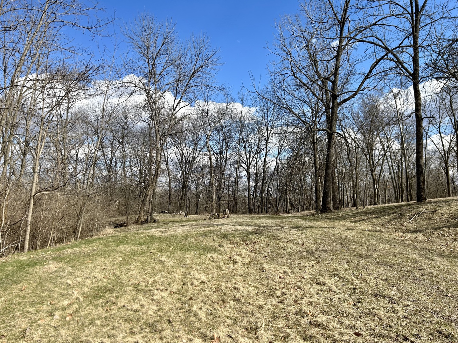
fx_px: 344
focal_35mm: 26
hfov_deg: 67.3
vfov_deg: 53.1
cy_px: 172
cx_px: 229
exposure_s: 1/3704
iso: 50
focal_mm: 5.7
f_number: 1.5
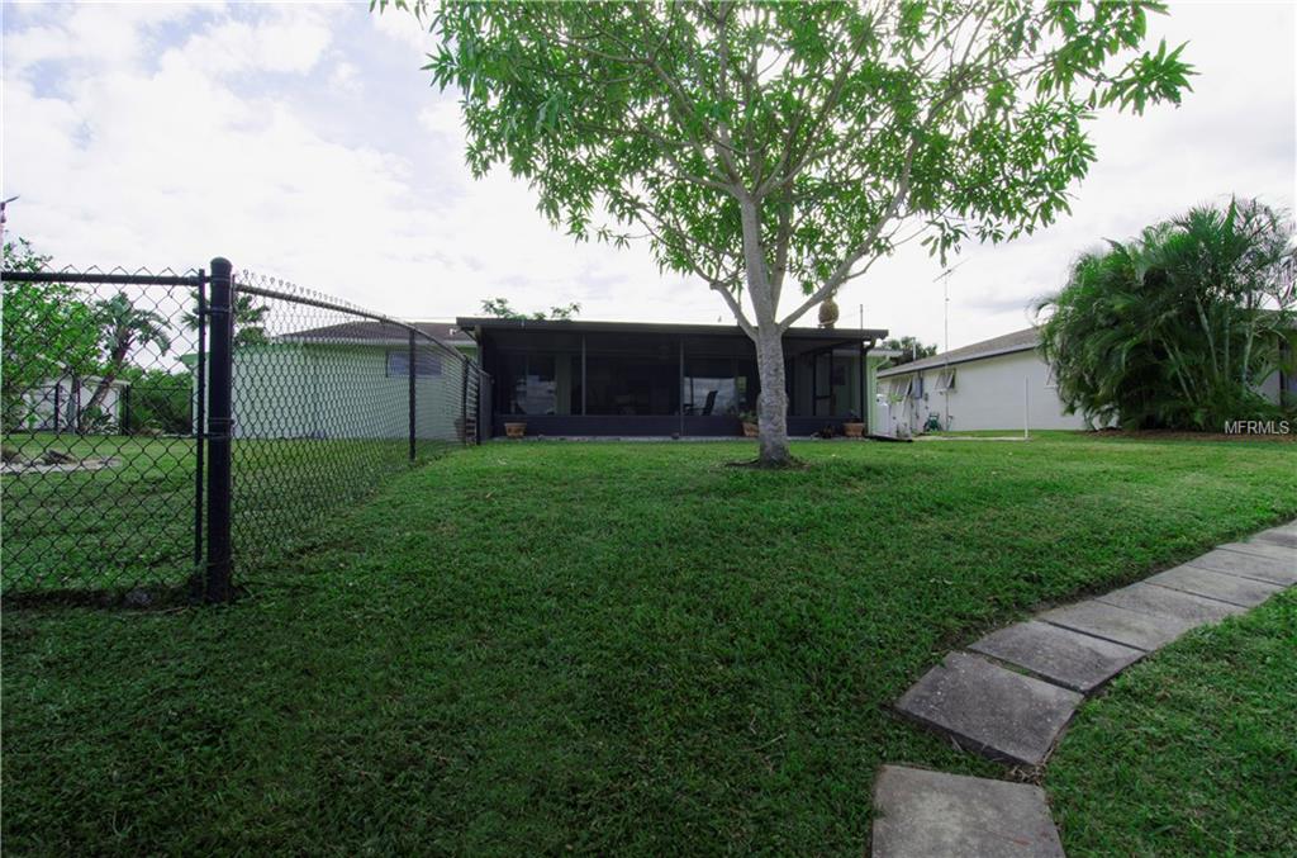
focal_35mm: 16
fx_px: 593
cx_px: 648
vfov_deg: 71.7
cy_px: 429
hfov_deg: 95.1
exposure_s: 1/250
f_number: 8
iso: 160
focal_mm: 11
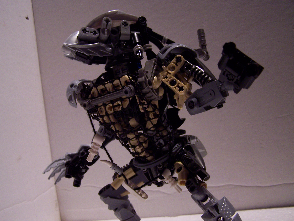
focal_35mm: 38
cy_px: 110
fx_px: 323
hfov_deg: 49.0
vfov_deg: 37.7
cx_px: 147
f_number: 2.8
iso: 160
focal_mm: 6.3
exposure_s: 1/8
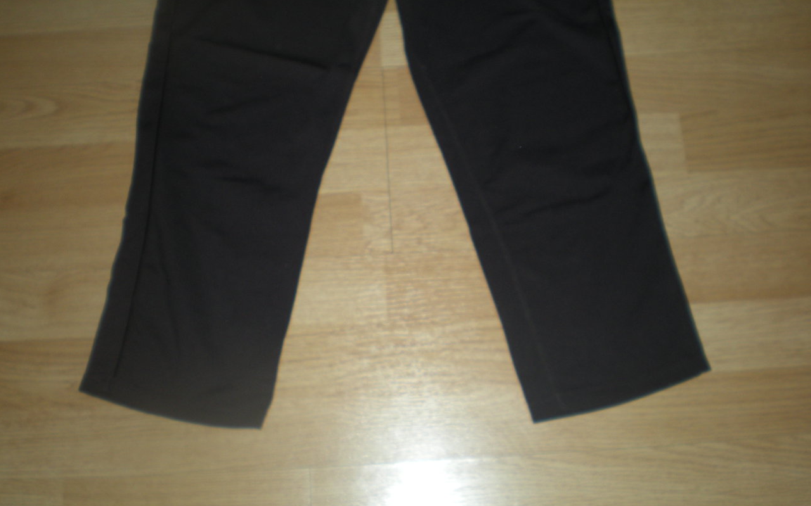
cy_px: 237
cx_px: 411
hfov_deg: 47.2
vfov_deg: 30.5
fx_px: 928
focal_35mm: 42
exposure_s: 1/60
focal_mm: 6.3
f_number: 3.1
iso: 64
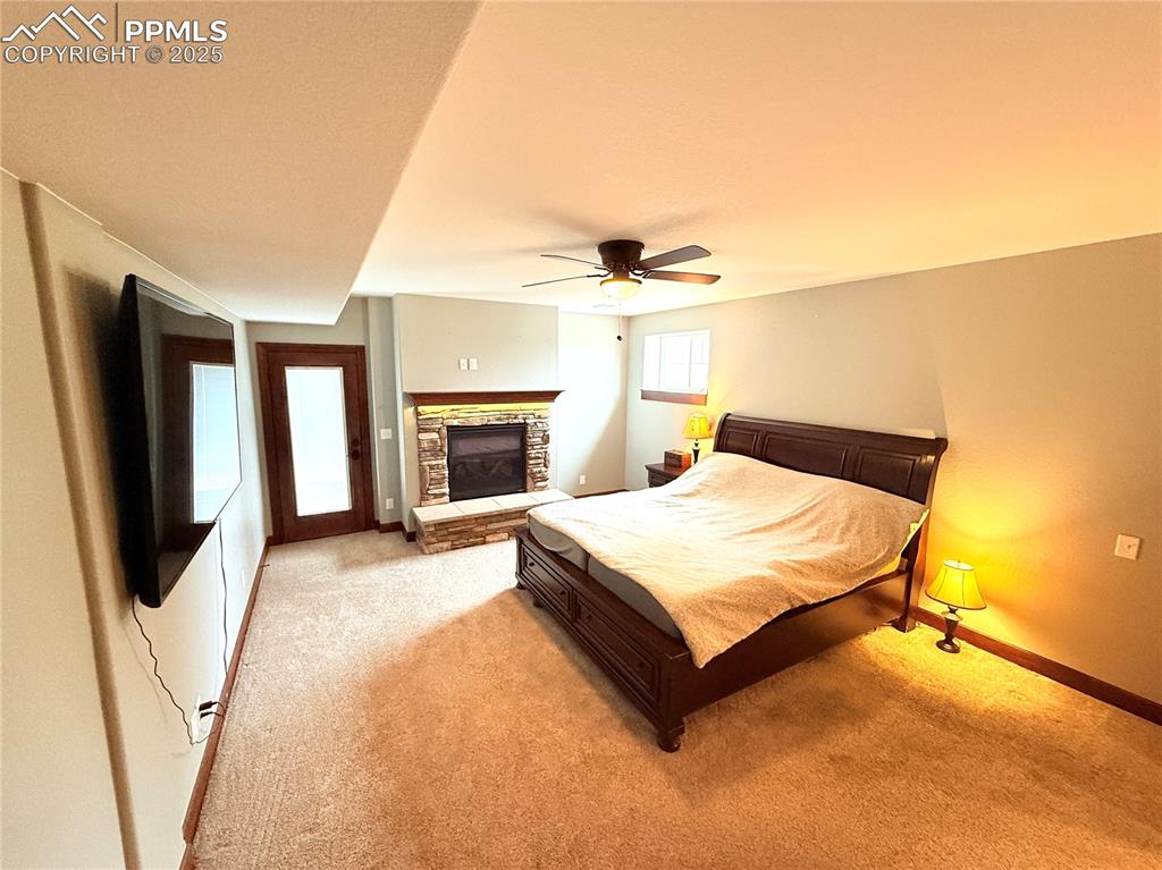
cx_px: 581
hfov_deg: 102.1
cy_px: 435
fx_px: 470
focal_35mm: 14
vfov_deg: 85.6
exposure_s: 1/60
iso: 400
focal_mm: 2.22
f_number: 2.2
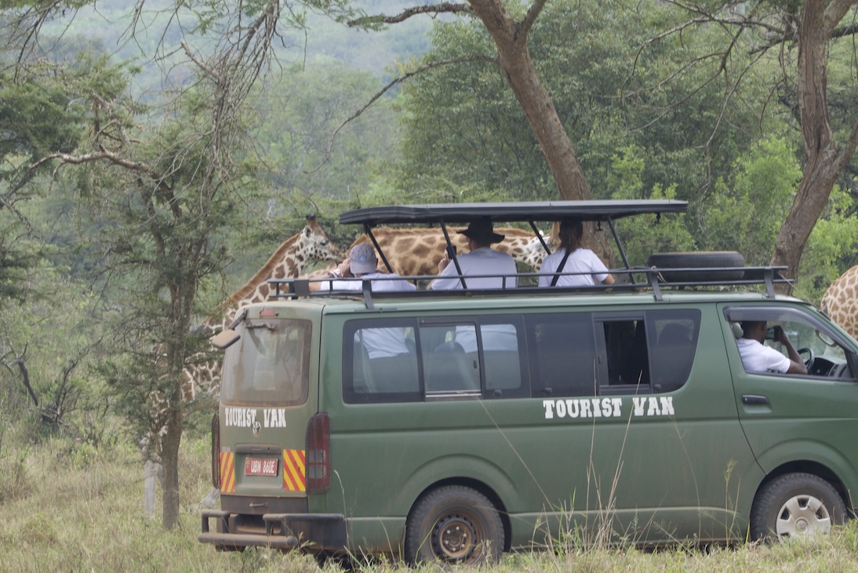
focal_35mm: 329
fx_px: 7843
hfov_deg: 6.3
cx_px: 518
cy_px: 286
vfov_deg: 4.2
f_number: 10
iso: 400
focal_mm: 150
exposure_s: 1/200
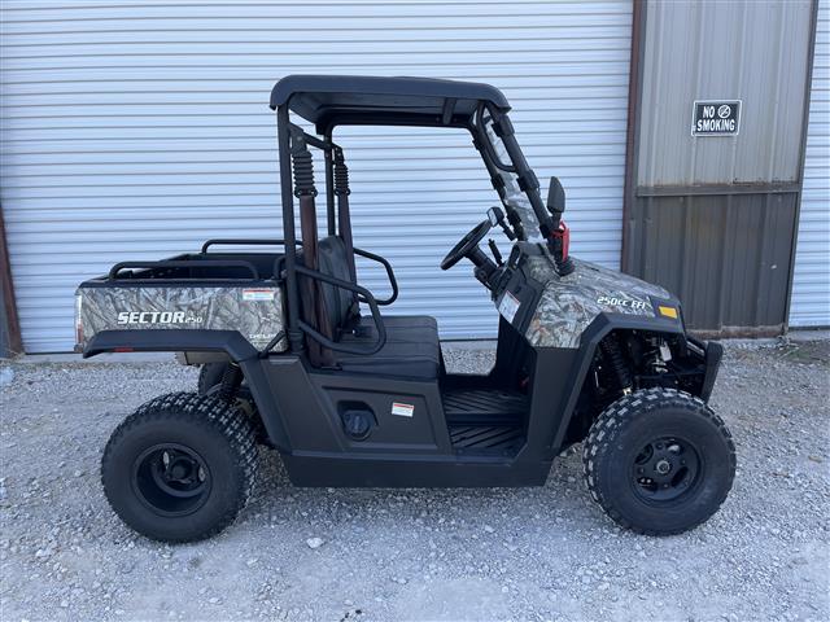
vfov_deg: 53.1
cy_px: 311
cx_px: 415
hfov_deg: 67.3
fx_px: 623
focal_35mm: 26
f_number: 1.6
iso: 32
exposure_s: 1/687
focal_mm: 5.1
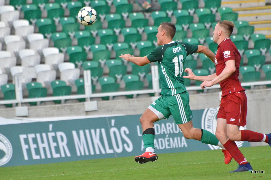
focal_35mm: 450
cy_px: 90
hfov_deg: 4.6
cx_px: 136
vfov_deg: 3.0
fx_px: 3381
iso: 6400
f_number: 6.3
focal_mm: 300
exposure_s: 1/3200
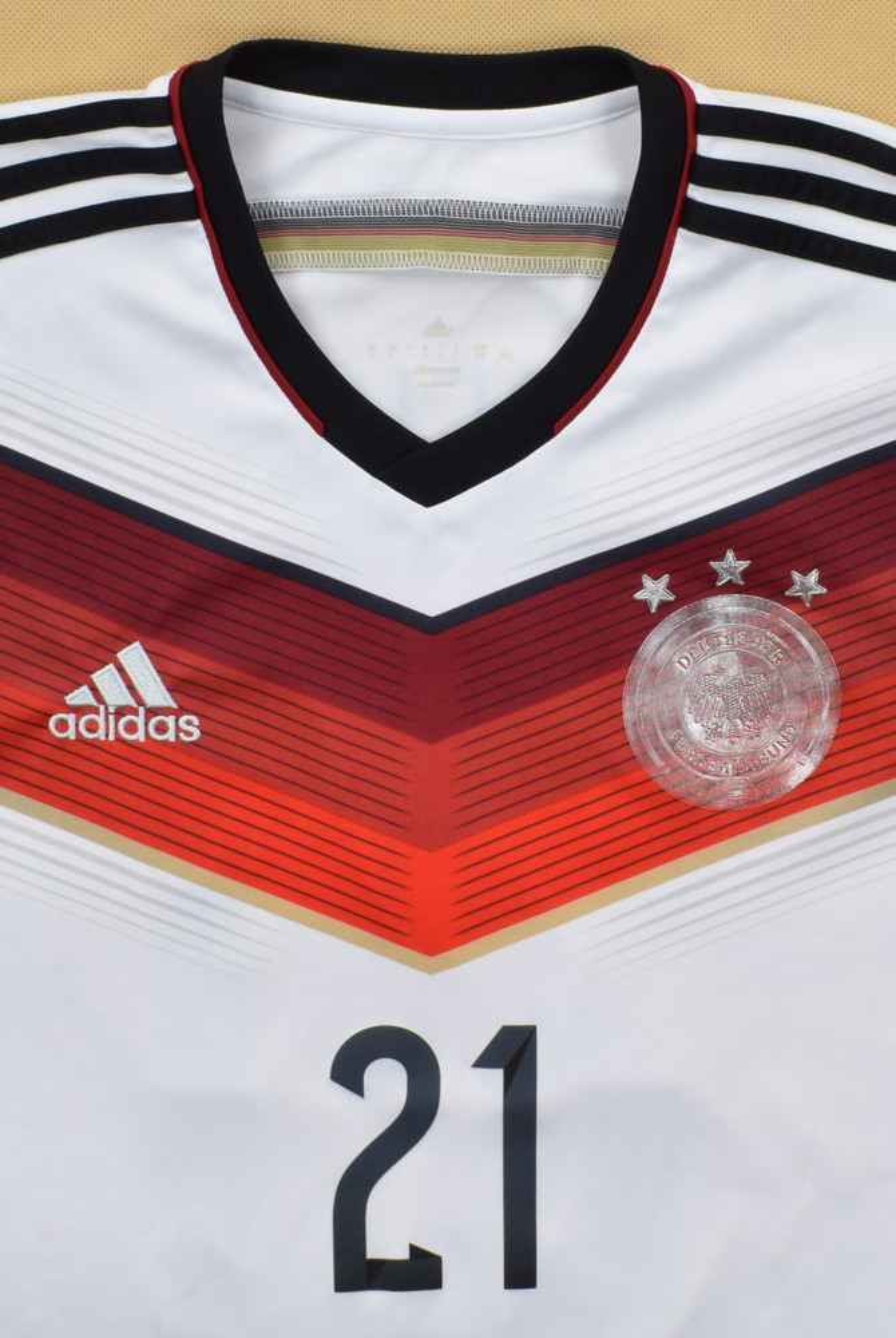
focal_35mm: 30
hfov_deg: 43.7
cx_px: 448
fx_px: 1116
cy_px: 669
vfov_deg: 61.9
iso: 400
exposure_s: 1/50
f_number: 11
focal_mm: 20
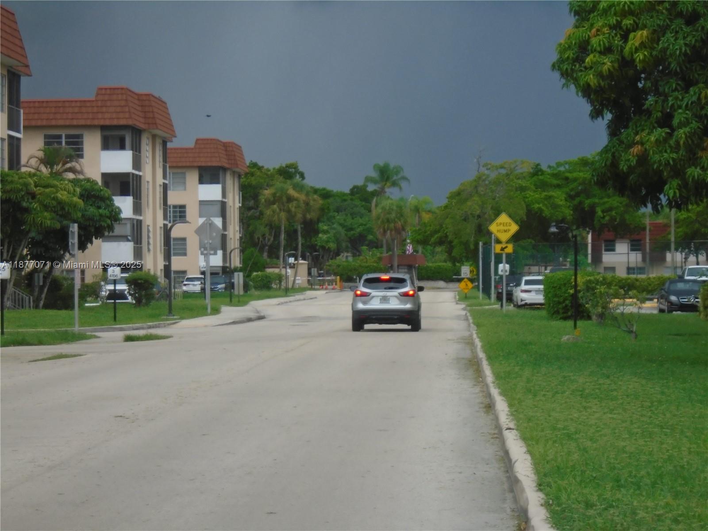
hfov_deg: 15.2
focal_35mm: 130
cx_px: 354
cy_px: 266
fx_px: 2659
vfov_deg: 11.4
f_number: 6.4
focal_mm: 23
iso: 160
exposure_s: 1/125
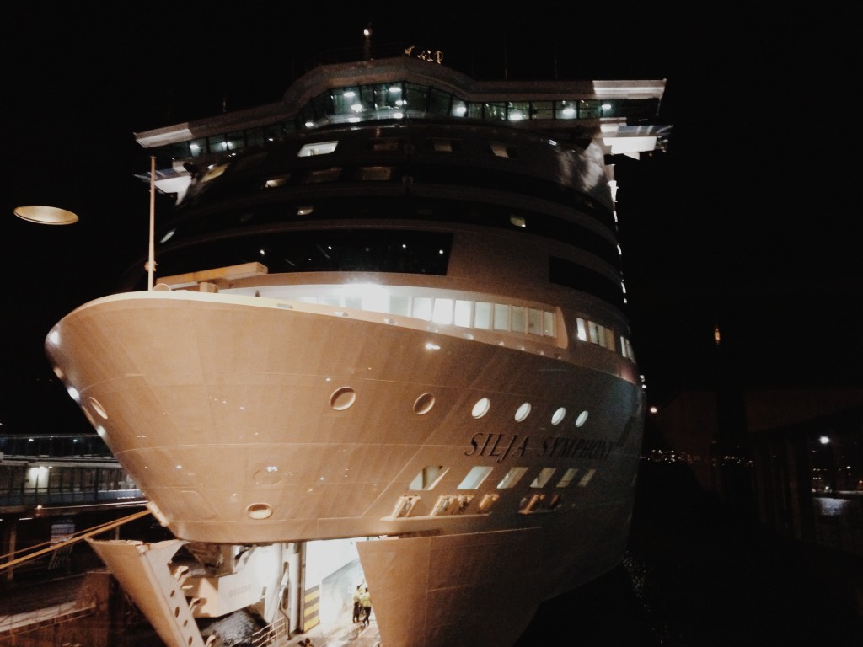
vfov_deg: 42.9
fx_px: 823
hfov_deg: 55.4
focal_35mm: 33
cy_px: 324
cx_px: 432
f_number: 2.4
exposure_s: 1/15
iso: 640
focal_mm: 4.12
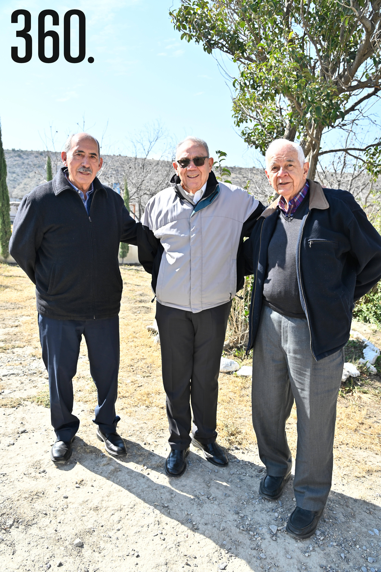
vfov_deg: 62.0
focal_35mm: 30
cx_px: 190
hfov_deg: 43.6
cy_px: 286
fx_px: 477
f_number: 6.3
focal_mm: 30
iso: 100
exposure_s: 1/160
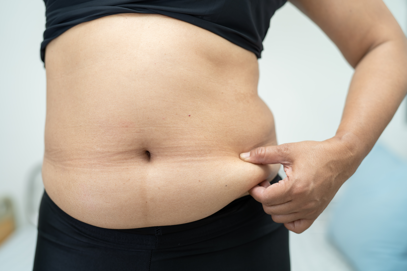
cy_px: 136
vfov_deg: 27.0
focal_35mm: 50
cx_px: 204
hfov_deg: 39.6
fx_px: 565
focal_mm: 50
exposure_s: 1/60
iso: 100
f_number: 2
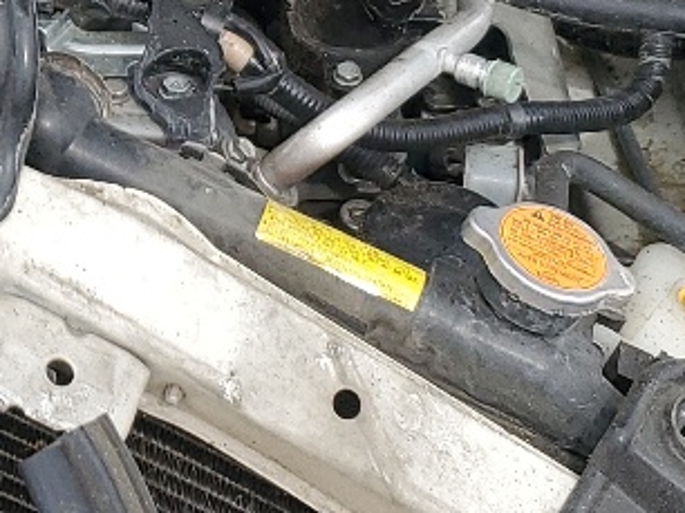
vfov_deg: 10.8
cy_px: -29
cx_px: -110
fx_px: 2689
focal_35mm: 136
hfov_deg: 14.1
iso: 50
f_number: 1.5
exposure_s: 1/1429
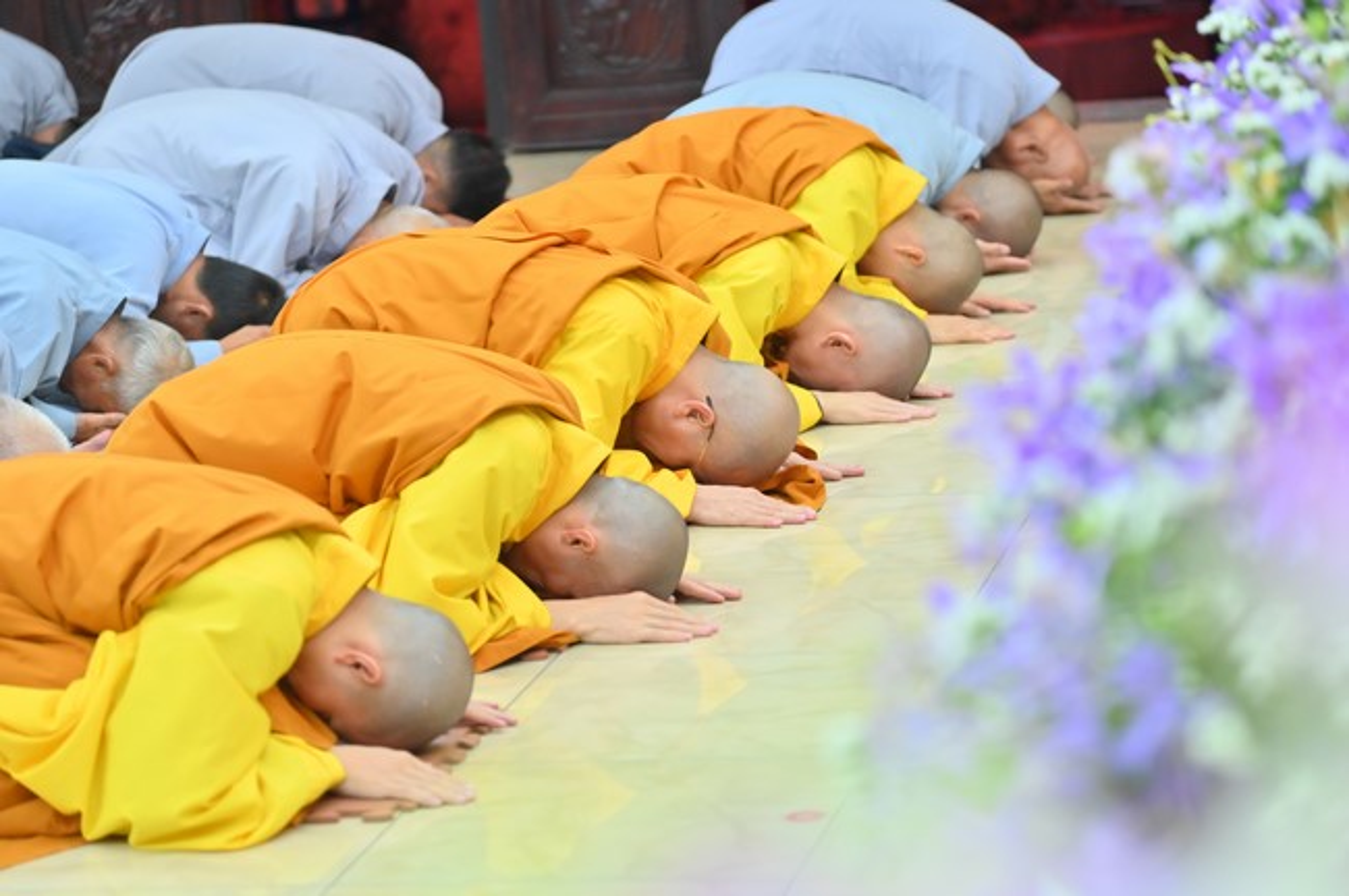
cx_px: 674
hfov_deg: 17.1
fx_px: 4492
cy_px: 448
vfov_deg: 11.4
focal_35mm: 120
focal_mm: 120
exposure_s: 1/50
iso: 1600
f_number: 4
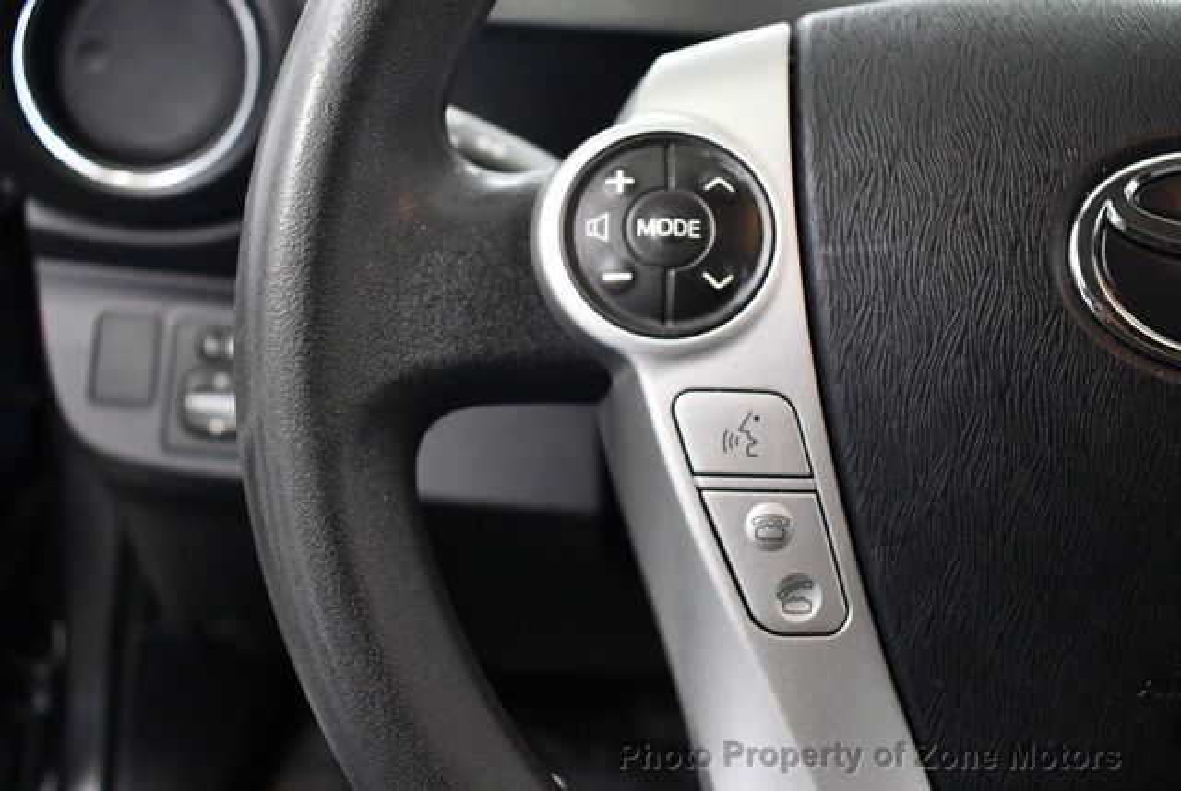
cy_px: 396
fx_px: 1183
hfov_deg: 53.1
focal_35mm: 36
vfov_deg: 37.0
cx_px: 590
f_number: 3.5
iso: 3200
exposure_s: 1/125
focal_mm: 18
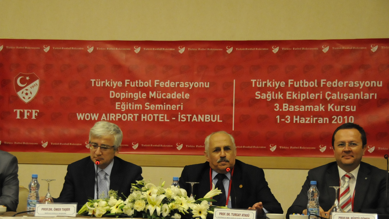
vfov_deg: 13.3
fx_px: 939
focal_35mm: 91
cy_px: 159
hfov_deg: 23.4
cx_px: 158
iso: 3200
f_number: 4.5
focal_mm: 46
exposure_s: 1/60
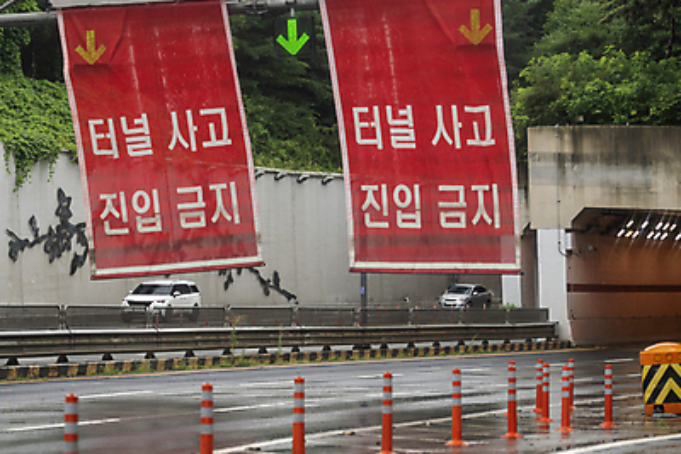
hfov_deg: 14.8
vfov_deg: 9.9
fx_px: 2611
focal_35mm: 138
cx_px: 255
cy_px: 190
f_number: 2.8
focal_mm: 92
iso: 250
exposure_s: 1/200
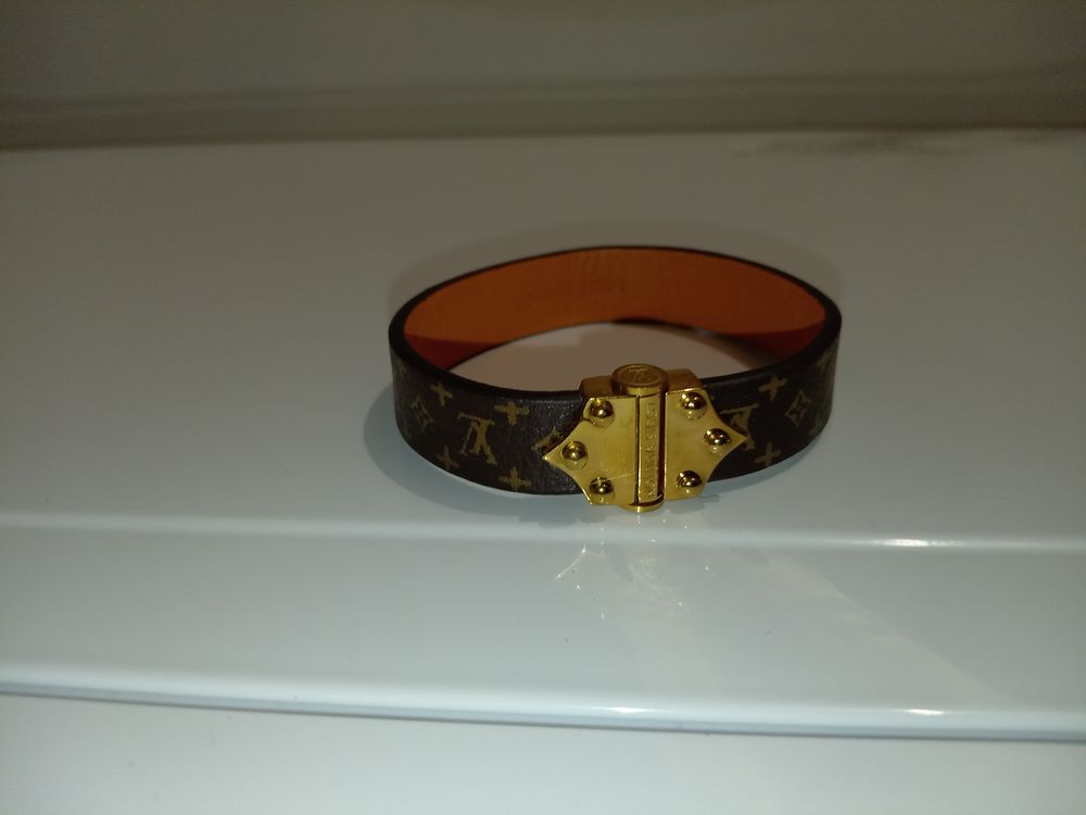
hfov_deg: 67.3
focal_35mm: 26
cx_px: 543
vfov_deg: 53.1
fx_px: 816
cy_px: 408
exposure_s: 1/33.3
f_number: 1.8
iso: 163
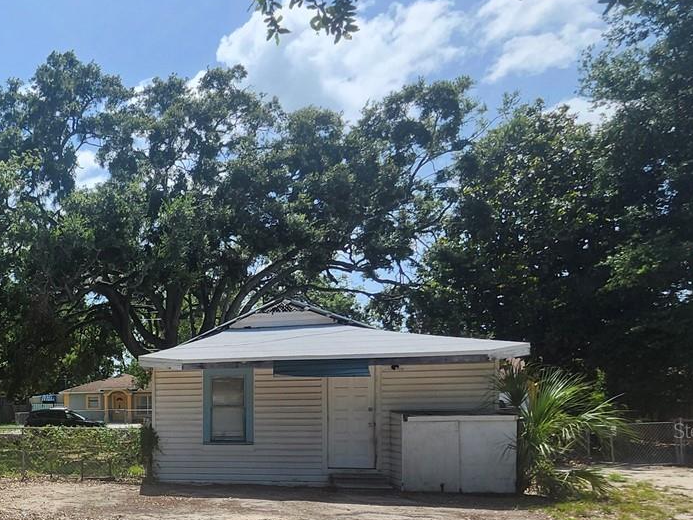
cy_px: 430
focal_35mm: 30
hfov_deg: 47.3
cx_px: -32
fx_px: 601
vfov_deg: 44.1
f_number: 2.2
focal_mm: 1.74
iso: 40
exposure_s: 1/1457
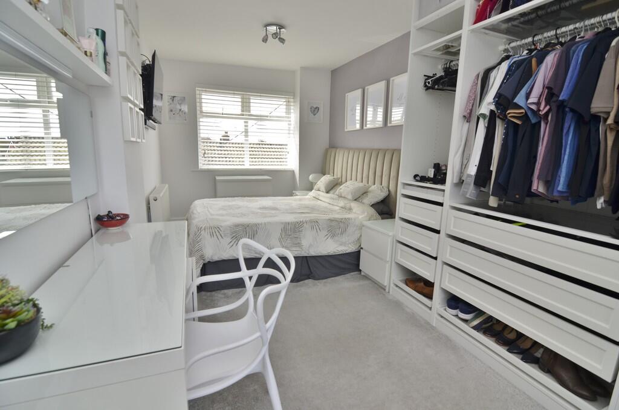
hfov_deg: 95.1
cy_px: 205
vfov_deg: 71.8
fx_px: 283
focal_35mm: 16
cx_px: 310
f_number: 5.6
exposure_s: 1/125
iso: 200
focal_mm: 11
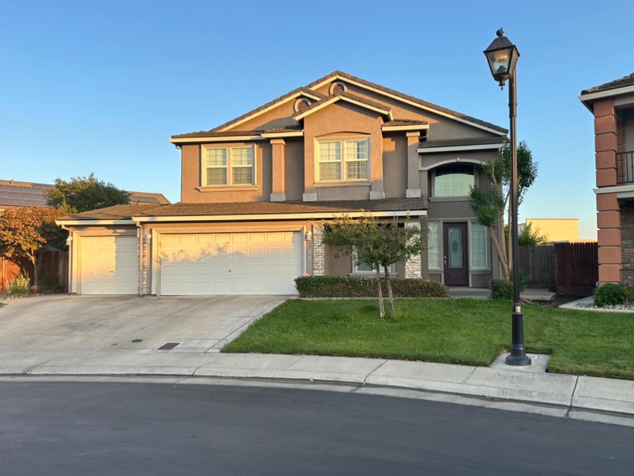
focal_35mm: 27
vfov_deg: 51.4
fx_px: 495
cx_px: 351
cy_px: 238
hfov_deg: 65.1
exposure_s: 1/594
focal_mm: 6.86
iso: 80
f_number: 1.78
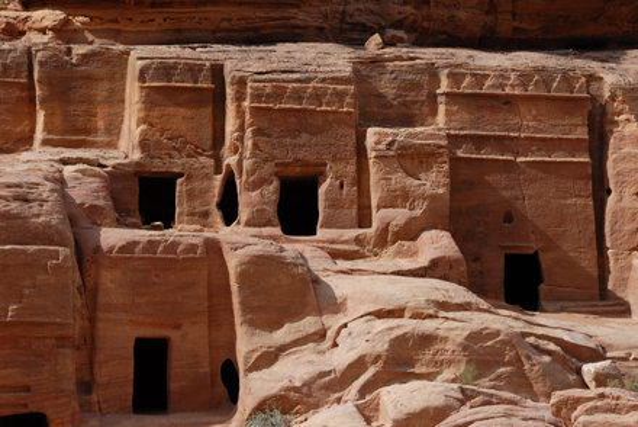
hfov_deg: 18.2
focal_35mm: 112
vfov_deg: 12.2
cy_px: 214
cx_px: 319
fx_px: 1995
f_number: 14
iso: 200
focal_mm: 75
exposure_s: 1/320
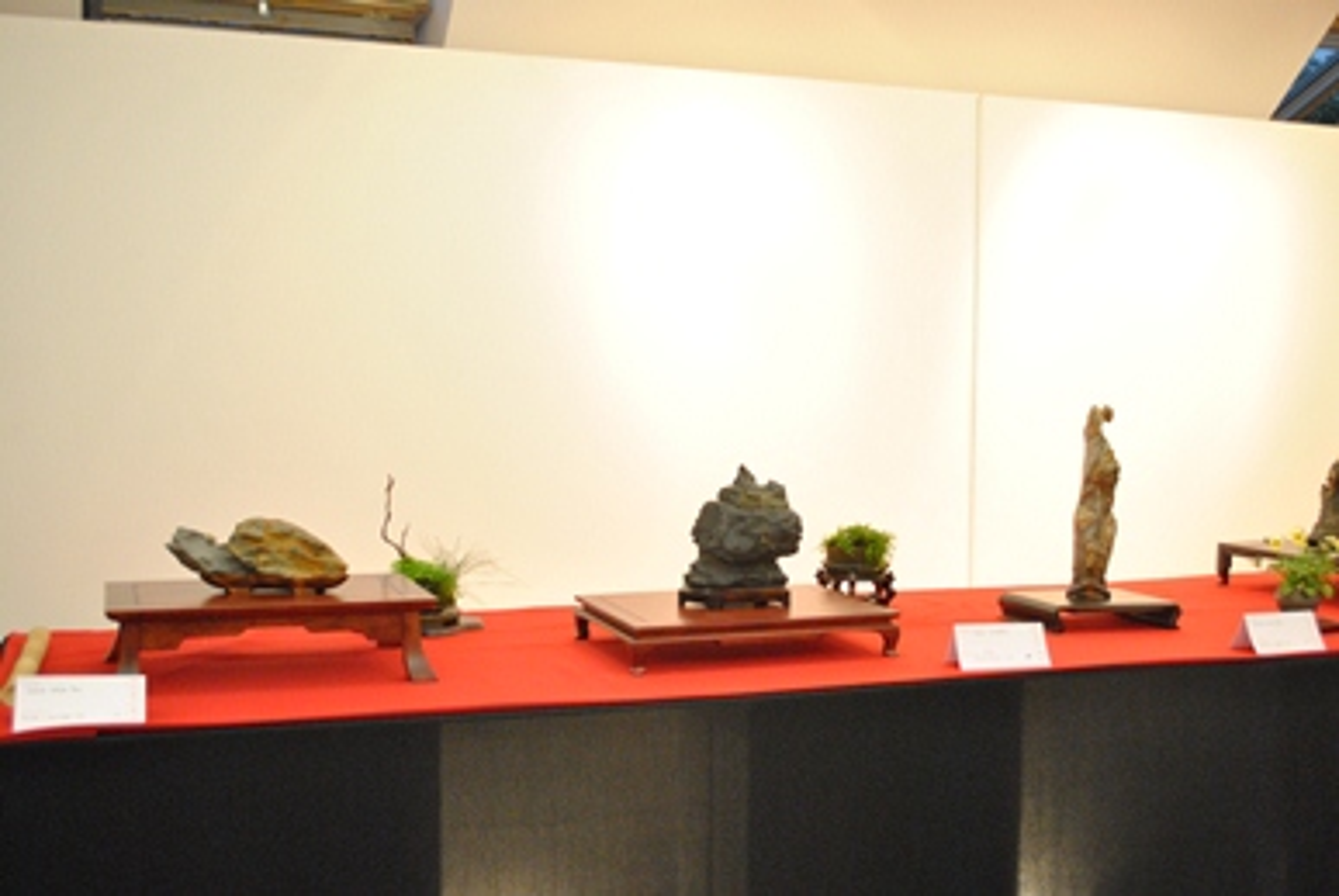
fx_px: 1564
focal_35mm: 42
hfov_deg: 46.4
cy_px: 448
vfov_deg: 32.0
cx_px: 670
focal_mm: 28
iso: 1600
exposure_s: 1/60
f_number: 4.5
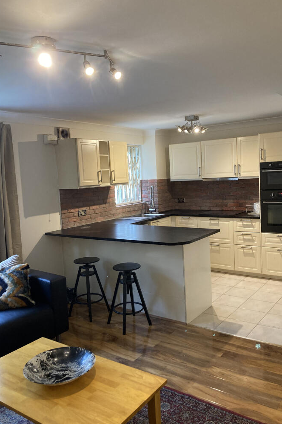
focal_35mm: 30
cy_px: 210
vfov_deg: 61.9
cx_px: 151
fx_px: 352
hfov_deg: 43.6
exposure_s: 1/50
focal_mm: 3.99
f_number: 1.8
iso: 160
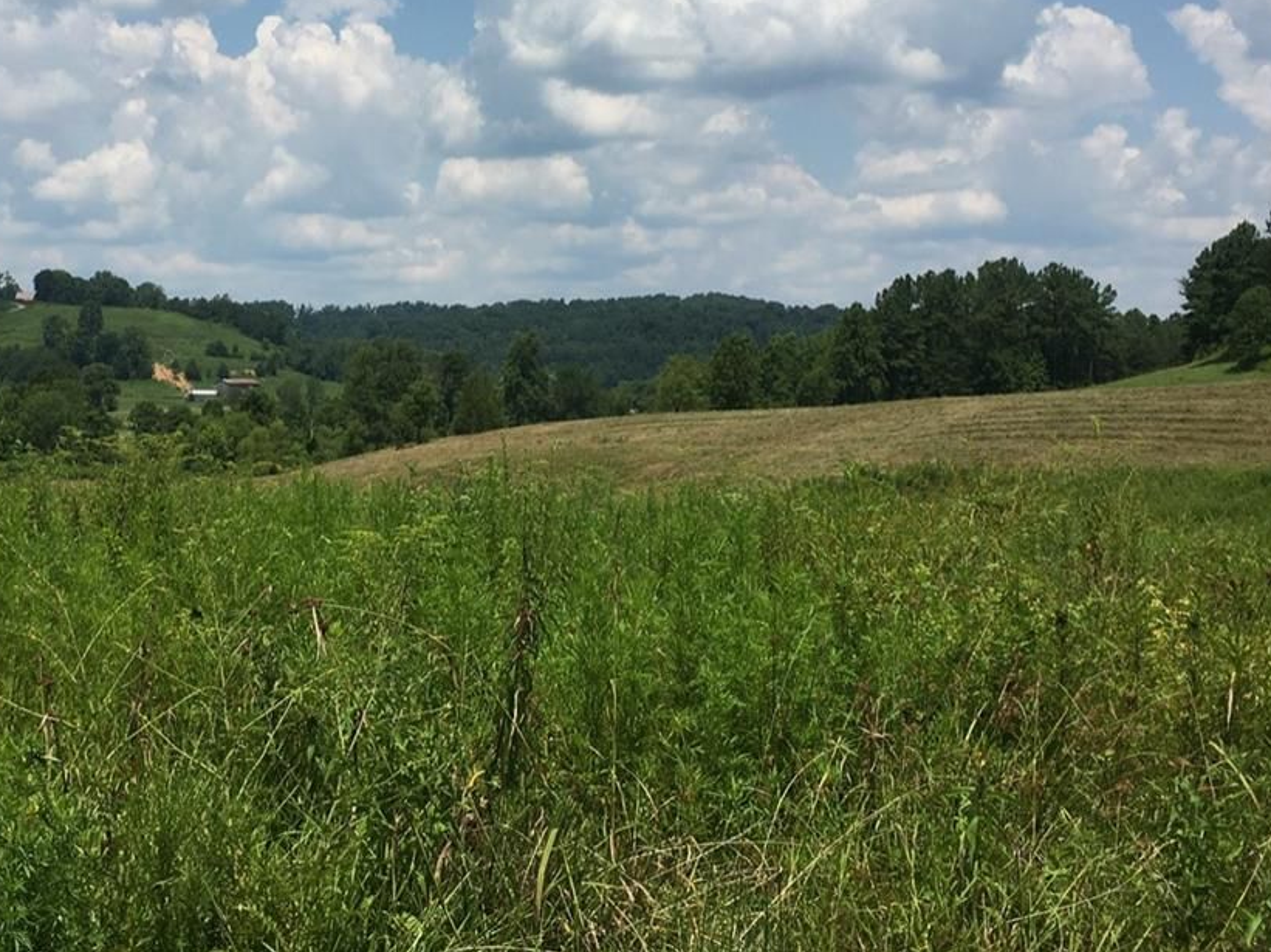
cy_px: 291
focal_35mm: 53
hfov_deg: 36.0
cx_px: 471
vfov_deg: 27.3
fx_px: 1945
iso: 25
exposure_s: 1/2331
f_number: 2.2
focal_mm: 4.15
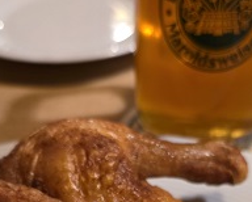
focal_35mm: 70
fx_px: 523
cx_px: 96
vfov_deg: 20.6
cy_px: 237
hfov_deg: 27.0
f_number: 1.7
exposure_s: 1/100
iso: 640
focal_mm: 6.3
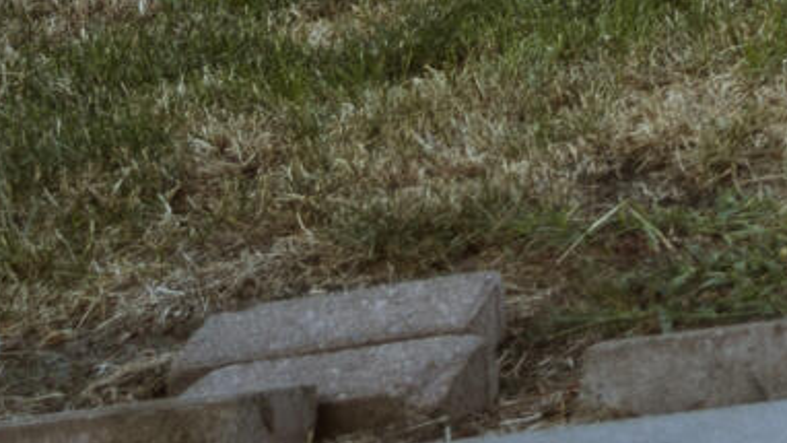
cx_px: 2602
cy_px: -1024
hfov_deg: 9.7
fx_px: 3089
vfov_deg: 7.1
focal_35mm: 148
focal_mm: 18
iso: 100
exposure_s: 1/200
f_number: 8
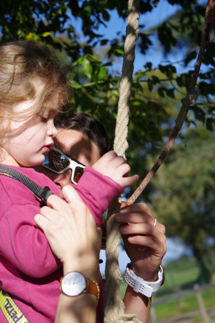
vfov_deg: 24.2
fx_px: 752
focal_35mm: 84
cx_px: 49
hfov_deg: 16.2
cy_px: 160
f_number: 4.5
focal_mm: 53
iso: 200
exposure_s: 1/320
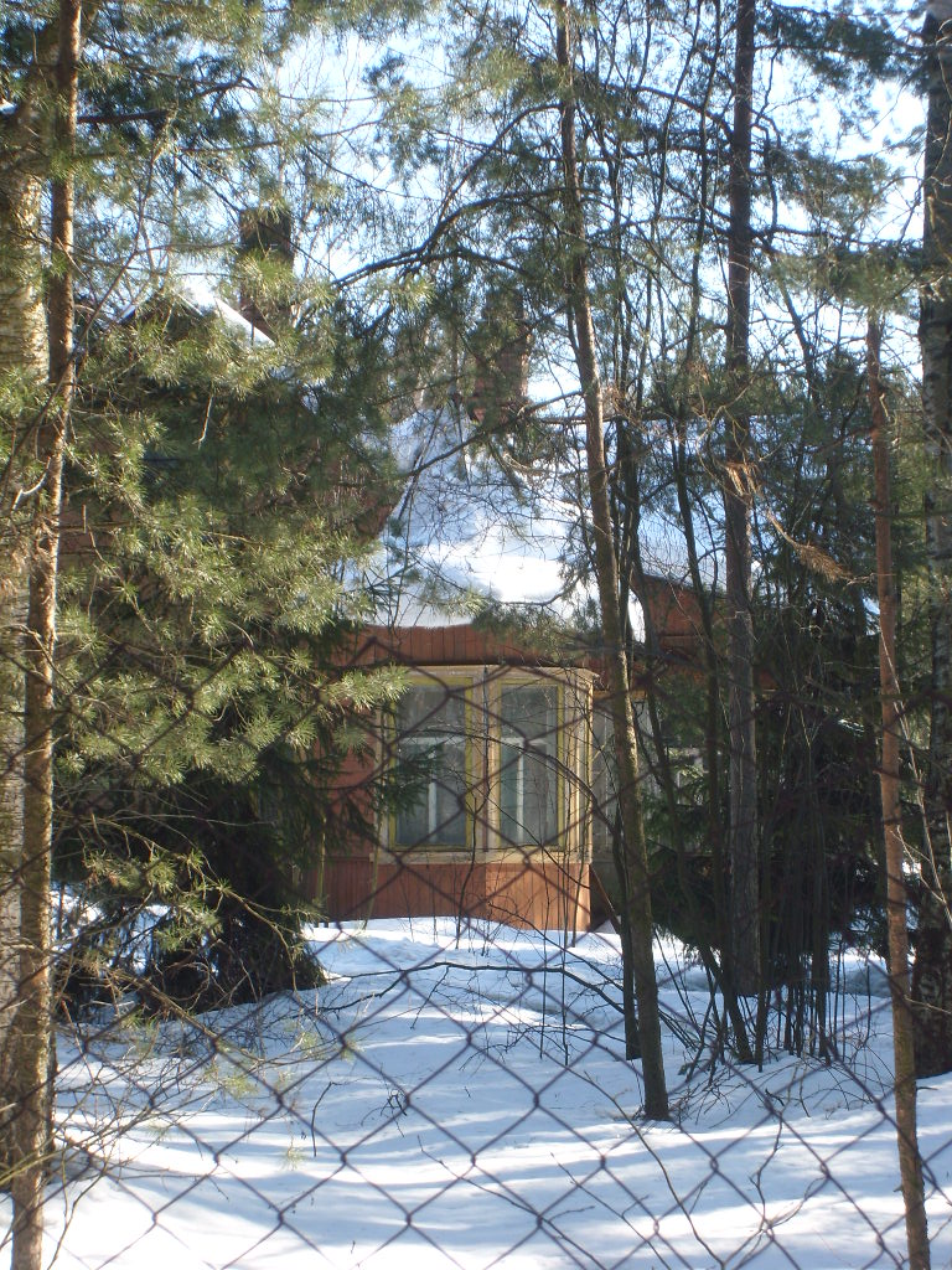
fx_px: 3850
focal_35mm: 105
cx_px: 476
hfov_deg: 14.1
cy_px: 635
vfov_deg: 18.7
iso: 50
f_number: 4.9
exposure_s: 1/154
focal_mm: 17.4
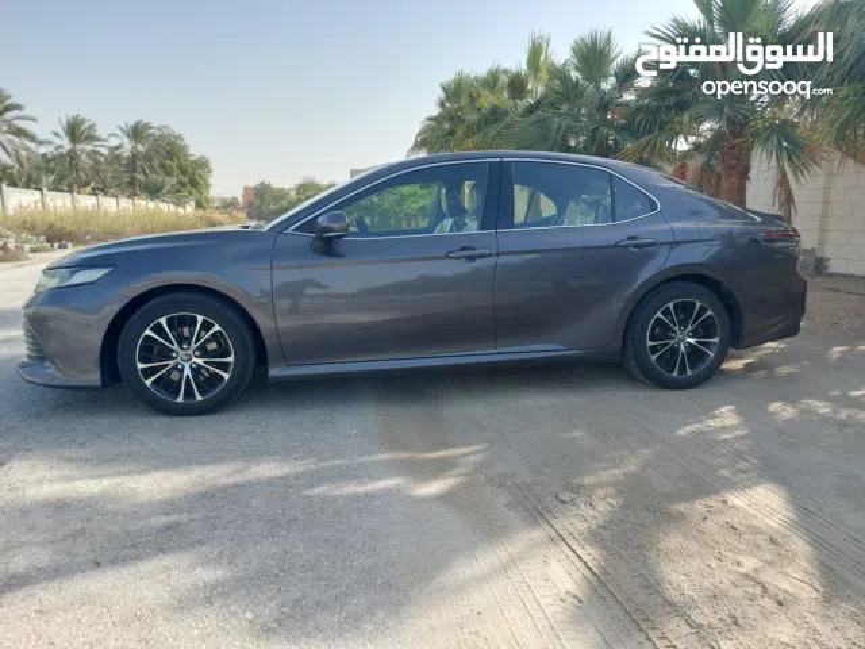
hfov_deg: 71.6
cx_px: 432
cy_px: 324
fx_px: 600
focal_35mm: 24
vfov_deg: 56.8
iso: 32
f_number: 1.8
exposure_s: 1/423
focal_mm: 5.23
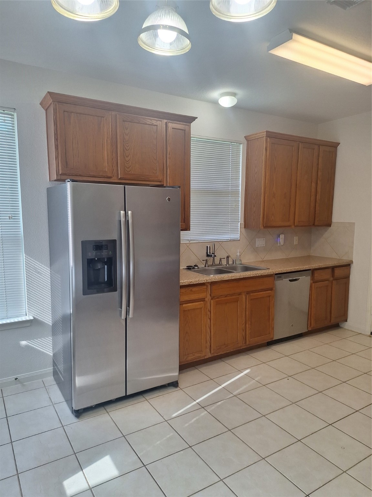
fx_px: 330
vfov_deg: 73.9
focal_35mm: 23
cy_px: 248
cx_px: 186
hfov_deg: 58.9
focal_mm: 5.54
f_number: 1.8
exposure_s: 1/100
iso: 40
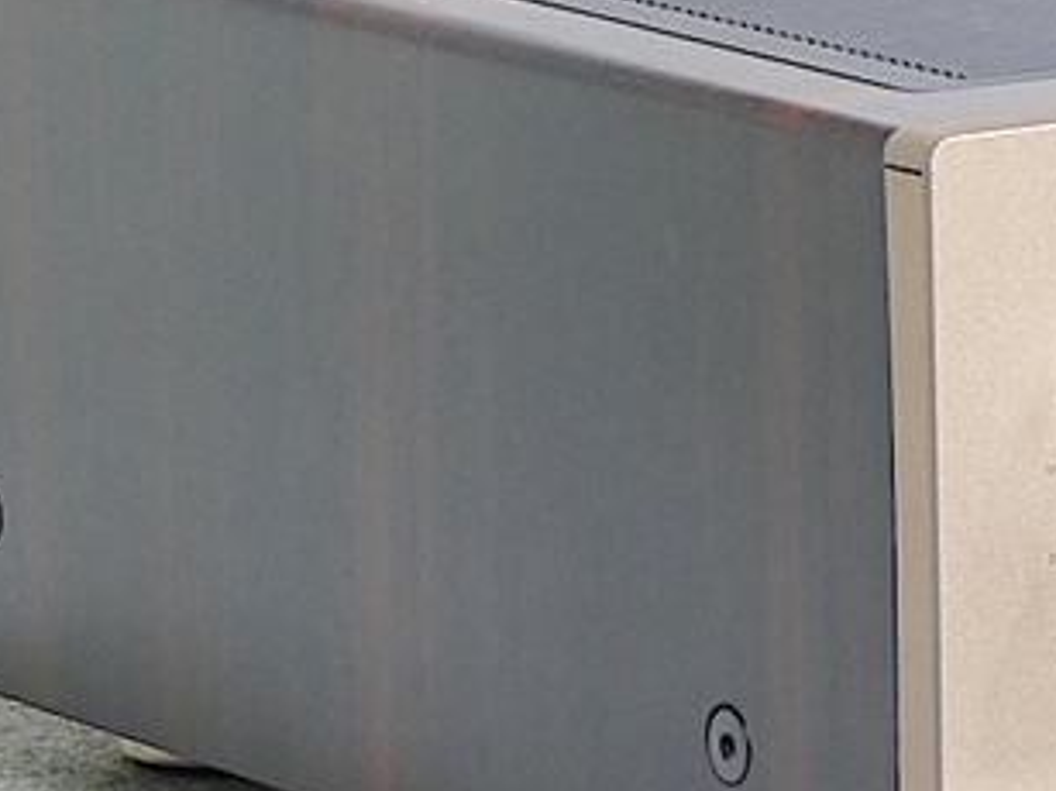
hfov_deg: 5.5
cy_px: 444
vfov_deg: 4.1
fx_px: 10978
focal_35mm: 360
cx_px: 1407
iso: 200
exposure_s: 1/4
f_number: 5.1
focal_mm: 20.6
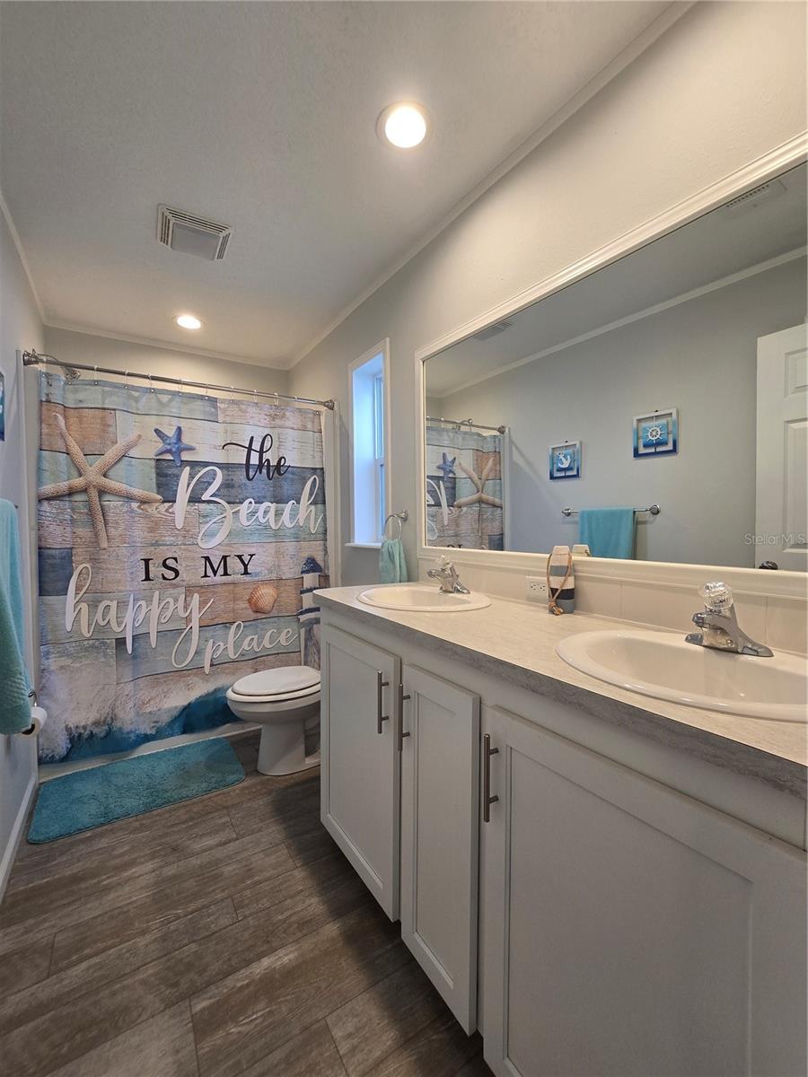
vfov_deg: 106.2
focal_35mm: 13
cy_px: 538
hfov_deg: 89.9
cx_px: 404
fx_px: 405
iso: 64
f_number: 2.2
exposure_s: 1/60
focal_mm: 2.2
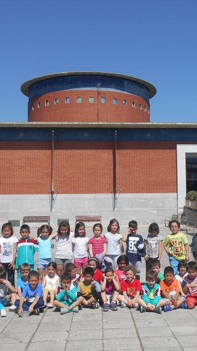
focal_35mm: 46
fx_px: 427
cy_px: 178
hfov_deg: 25.8
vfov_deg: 44.6
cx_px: 133
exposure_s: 1/1250
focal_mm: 5.5
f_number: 3.6
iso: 80
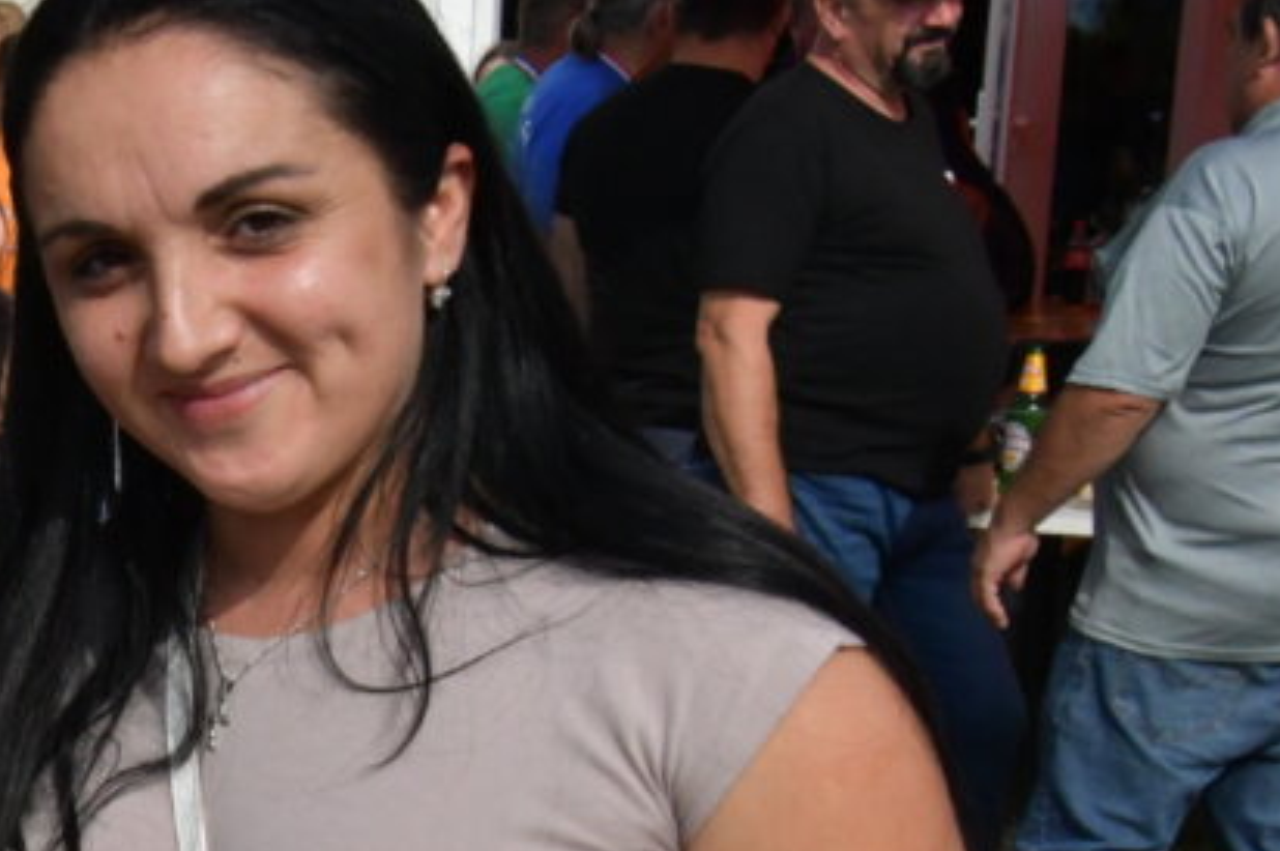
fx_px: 3801
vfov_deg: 12.6
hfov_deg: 18.3
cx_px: -177
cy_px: 834
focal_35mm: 107
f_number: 20
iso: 2500
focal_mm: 29
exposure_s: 1/1600
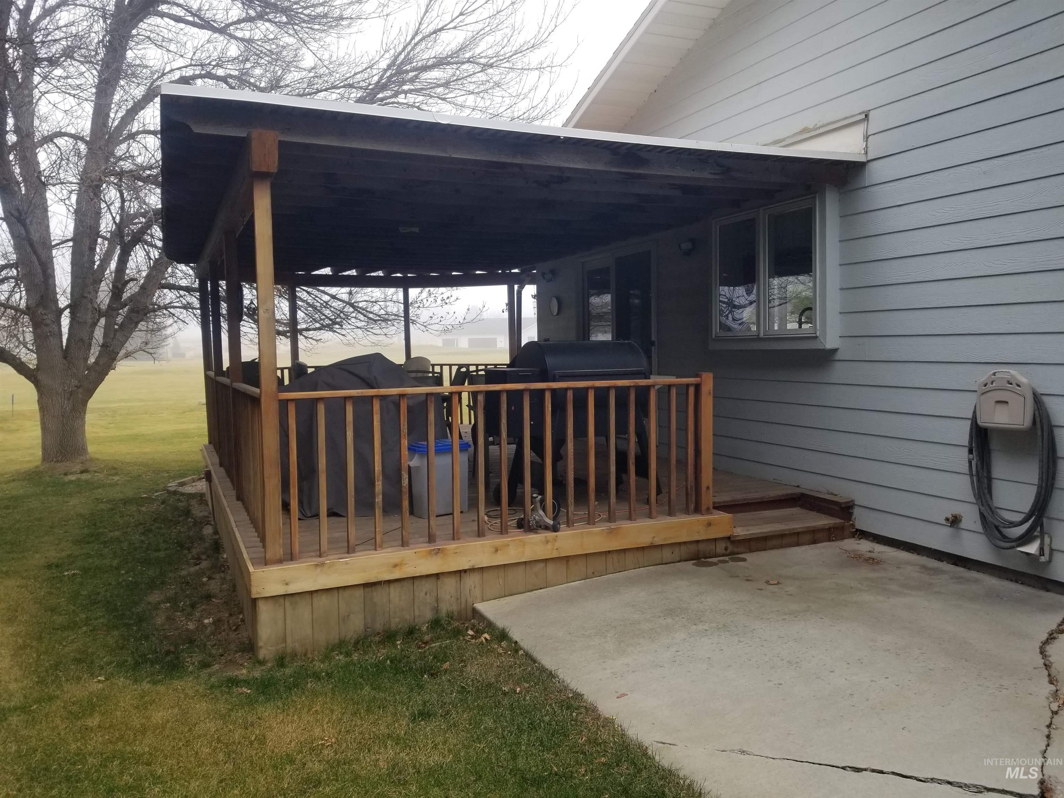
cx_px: 532
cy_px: 399
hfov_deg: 67.3
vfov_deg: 53.1
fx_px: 799
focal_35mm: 26
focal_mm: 4.3
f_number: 1.7
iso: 50
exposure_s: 1/313
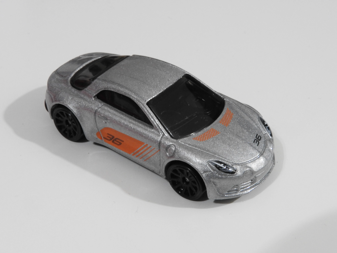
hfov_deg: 27.8
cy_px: 126
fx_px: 681
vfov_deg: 21.0
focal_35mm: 70
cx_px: 168
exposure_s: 1/10
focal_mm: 12.5
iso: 640
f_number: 8
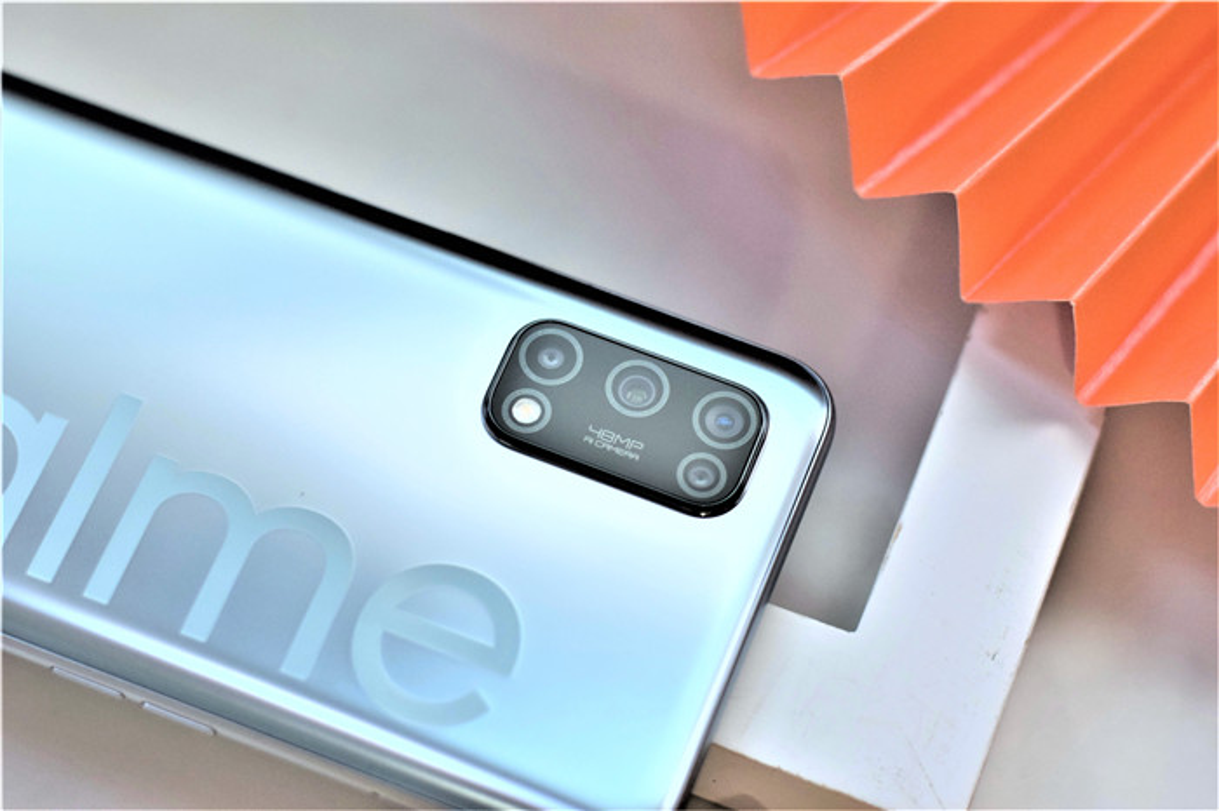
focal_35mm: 75
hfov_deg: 27.0
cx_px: 610
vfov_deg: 18.2
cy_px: 406
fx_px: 2538
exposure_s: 1/60
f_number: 2.8
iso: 560
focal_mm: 50
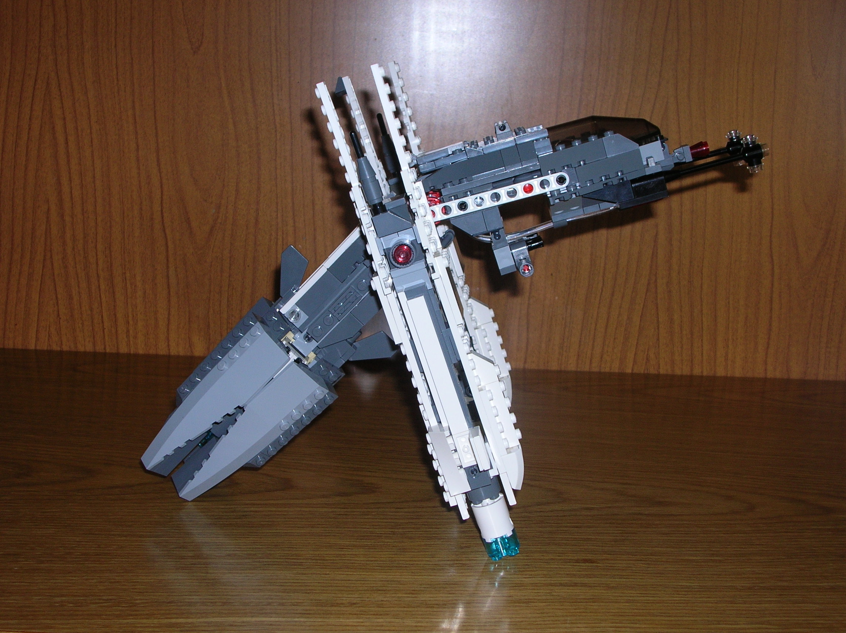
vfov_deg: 27.0
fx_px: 1319
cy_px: 316
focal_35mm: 54
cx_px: 423
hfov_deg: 35.6
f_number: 3.4
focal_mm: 9.1
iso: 50
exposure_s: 1/60.1
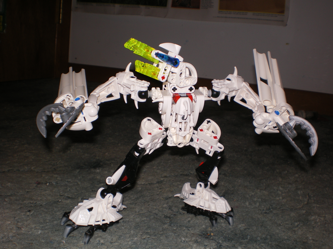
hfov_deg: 49.0
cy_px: 124
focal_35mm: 38
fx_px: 366
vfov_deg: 37.7
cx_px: 166
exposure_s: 1/30
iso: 64
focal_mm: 6.3
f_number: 4.6
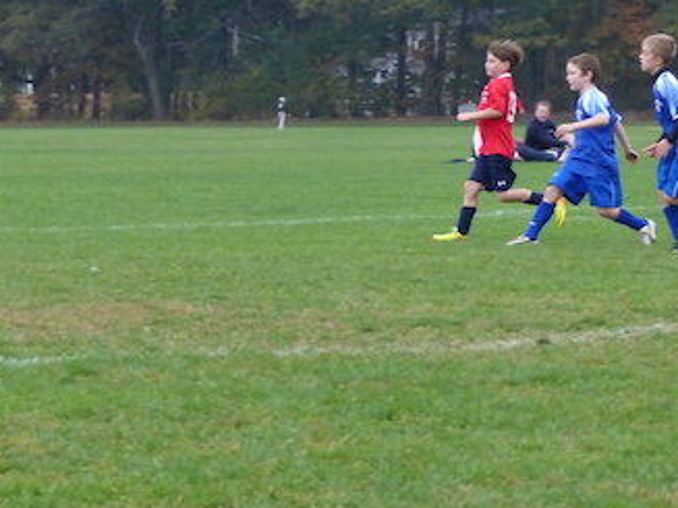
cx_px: 206
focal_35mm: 261
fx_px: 5110
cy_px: 178
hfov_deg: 7.6
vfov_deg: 5.7
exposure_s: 1/500
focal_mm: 28.7
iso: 640
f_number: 2.8
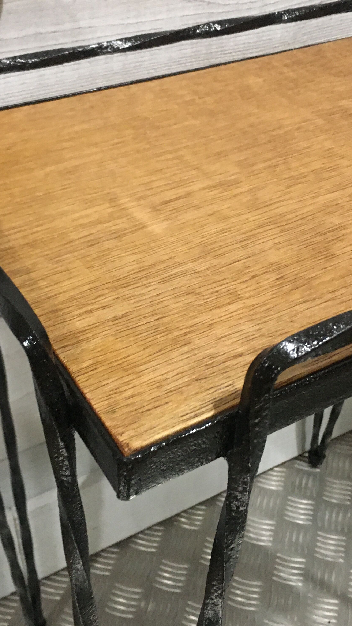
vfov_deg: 47.4
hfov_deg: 27.7
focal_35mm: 43
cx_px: 149
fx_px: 714
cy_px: 321
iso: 200
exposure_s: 1/17
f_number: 2.2
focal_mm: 4.15
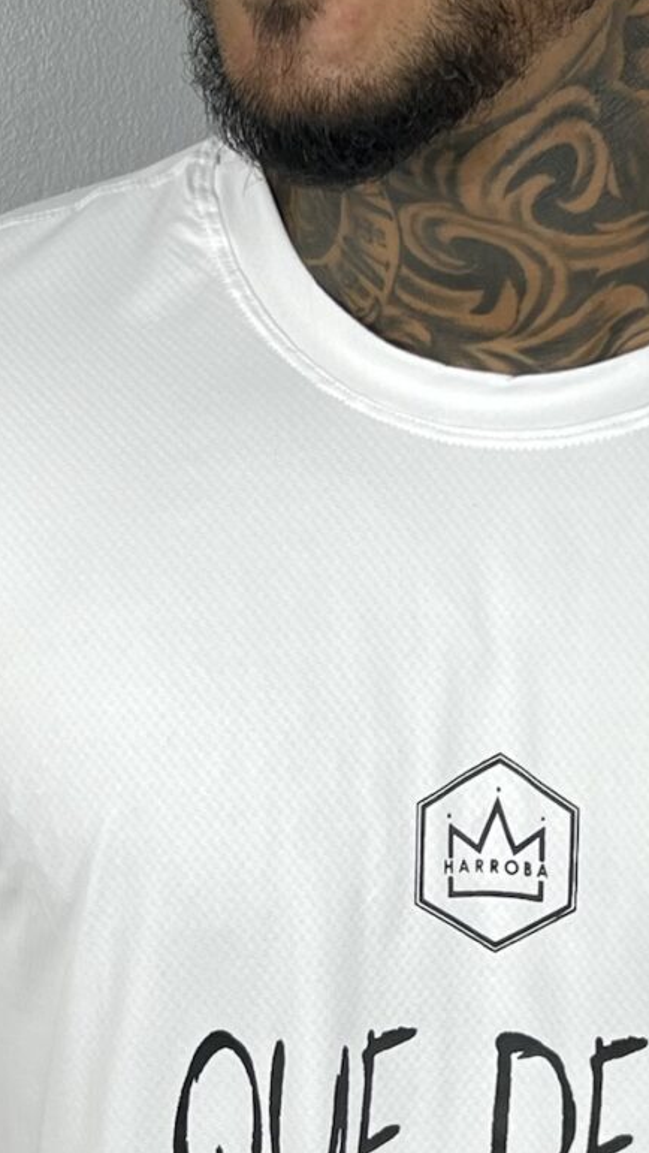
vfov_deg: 22.7
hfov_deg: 12.9
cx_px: 446
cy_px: 628
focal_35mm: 94
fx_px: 2874
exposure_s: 1/120
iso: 40
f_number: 1.5
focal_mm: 5.7
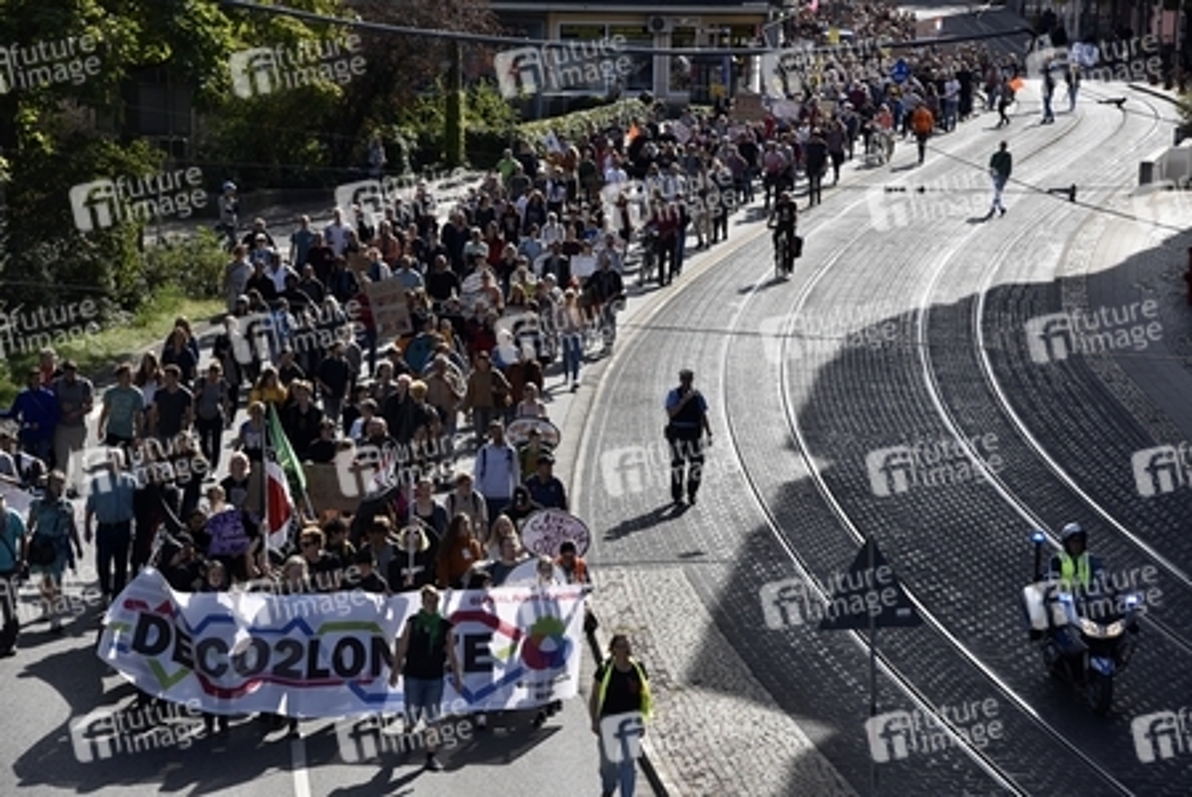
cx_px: 596
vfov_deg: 14.4
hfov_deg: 21.4
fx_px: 3147
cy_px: 398
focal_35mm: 95
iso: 200
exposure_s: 1/320
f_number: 9
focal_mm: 95
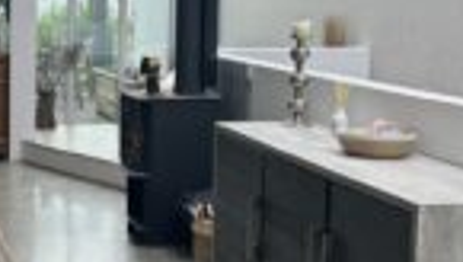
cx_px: -86
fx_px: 885
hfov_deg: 26.3
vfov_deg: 16.8
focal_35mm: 72
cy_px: 86
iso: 64
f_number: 1.78
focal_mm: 6.86
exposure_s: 1/231
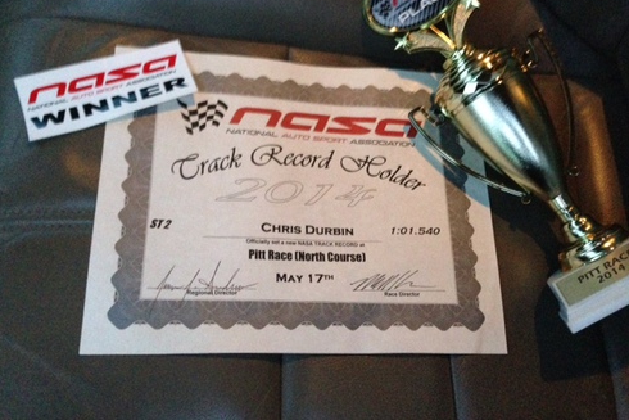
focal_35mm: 35
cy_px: 180
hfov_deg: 54.4
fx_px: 612
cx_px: 313
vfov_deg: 37.8
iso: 800
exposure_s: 1/15
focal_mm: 4.12
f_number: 2.4
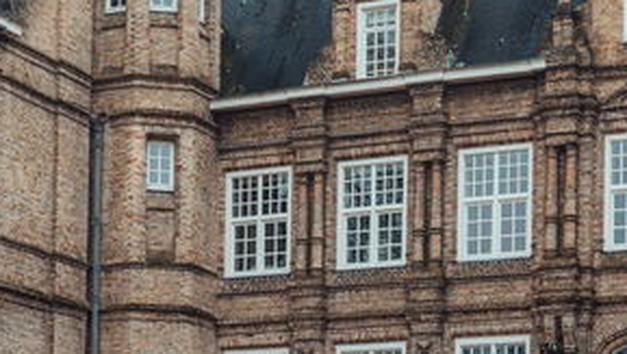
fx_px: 1664
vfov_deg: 11.9
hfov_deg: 21.3
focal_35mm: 100
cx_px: 267
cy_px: 395
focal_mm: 36
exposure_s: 1/125
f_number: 5.6
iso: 400
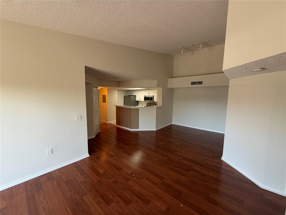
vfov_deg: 85.7
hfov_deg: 102.1
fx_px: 116
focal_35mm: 14
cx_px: 143
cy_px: 108
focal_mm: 2.22
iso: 250
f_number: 2.2
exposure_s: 1/121
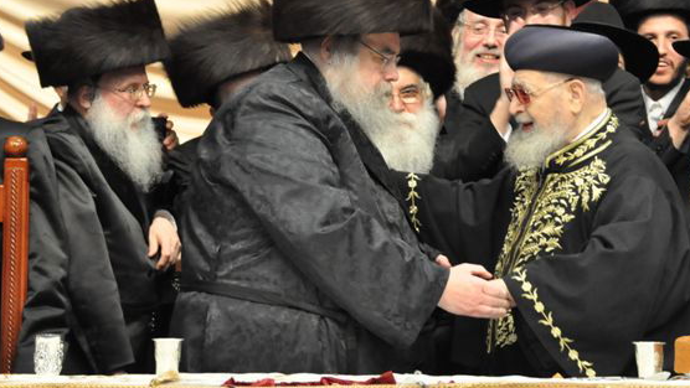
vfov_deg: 8.6
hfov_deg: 15.2
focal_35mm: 141
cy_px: 138
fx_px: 2580
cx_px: 360
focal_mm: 78
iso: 3200
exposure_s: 1/60
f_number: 5.6
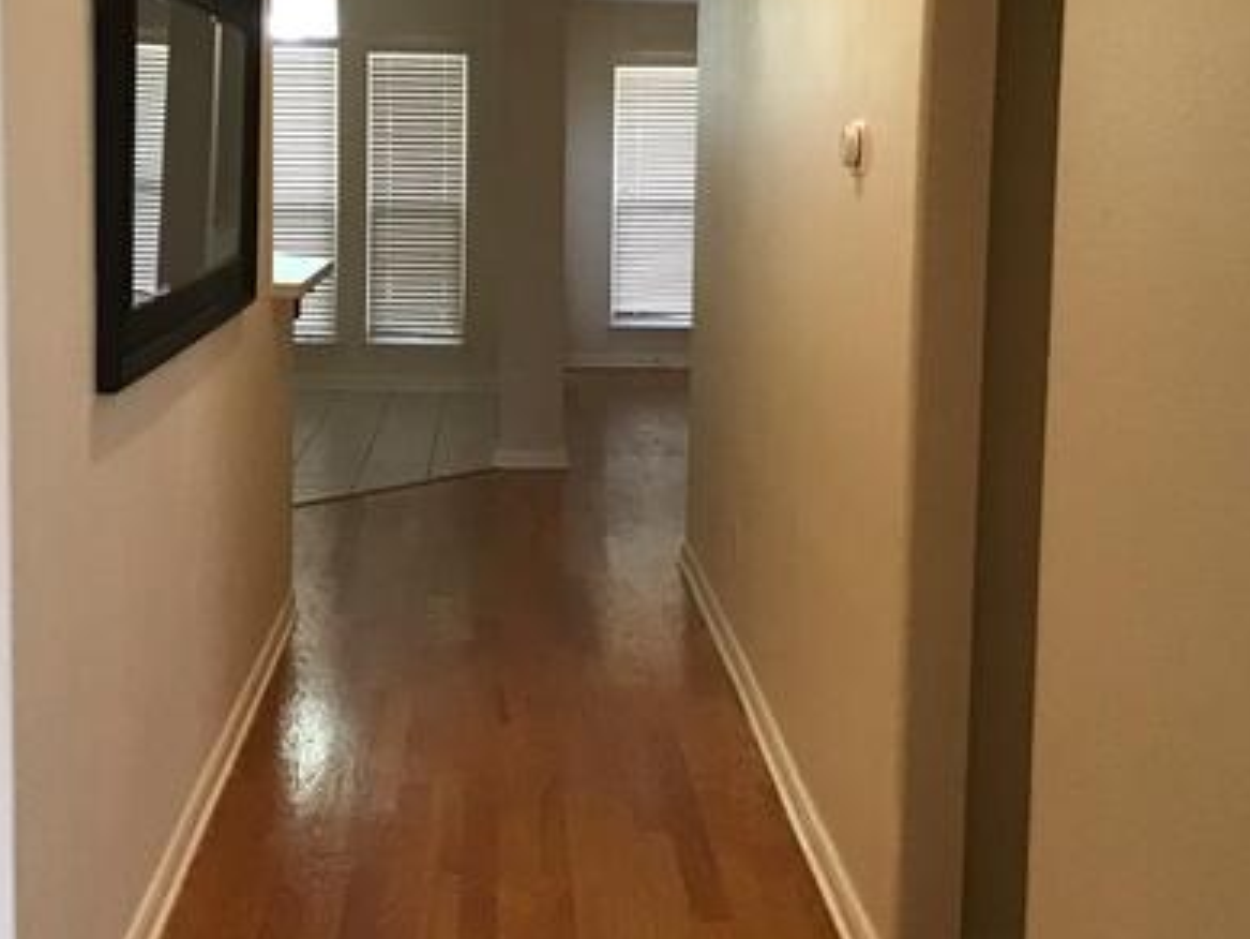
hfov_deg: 37.4
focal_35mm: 51
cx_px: 530
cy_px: 331
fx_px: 1842
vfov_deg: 28.4
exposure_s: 1/30
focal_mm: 3.3
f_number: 2.4
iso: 200
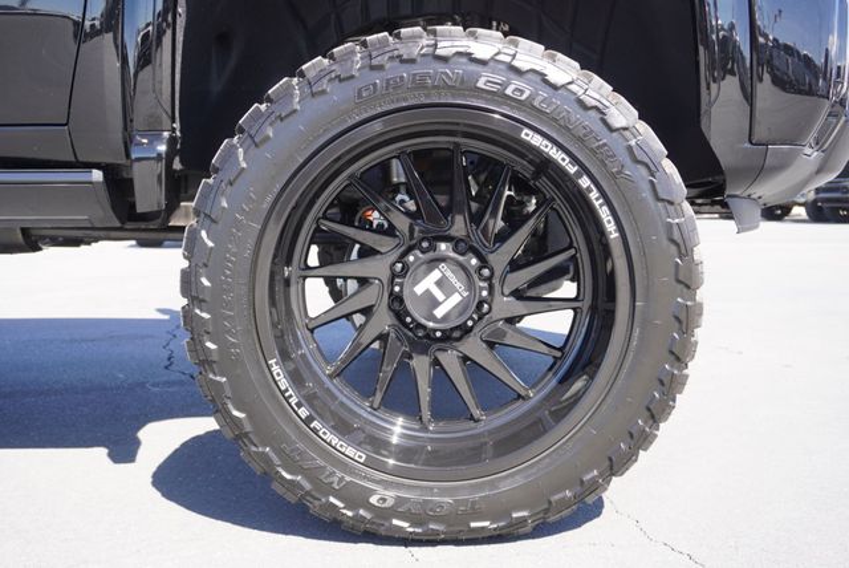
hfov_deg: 53.1
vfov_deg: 36.9
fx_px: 850
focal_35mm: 36
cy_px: 284
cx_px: 424
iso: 100
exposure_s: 1/100
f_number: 5
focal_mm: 24
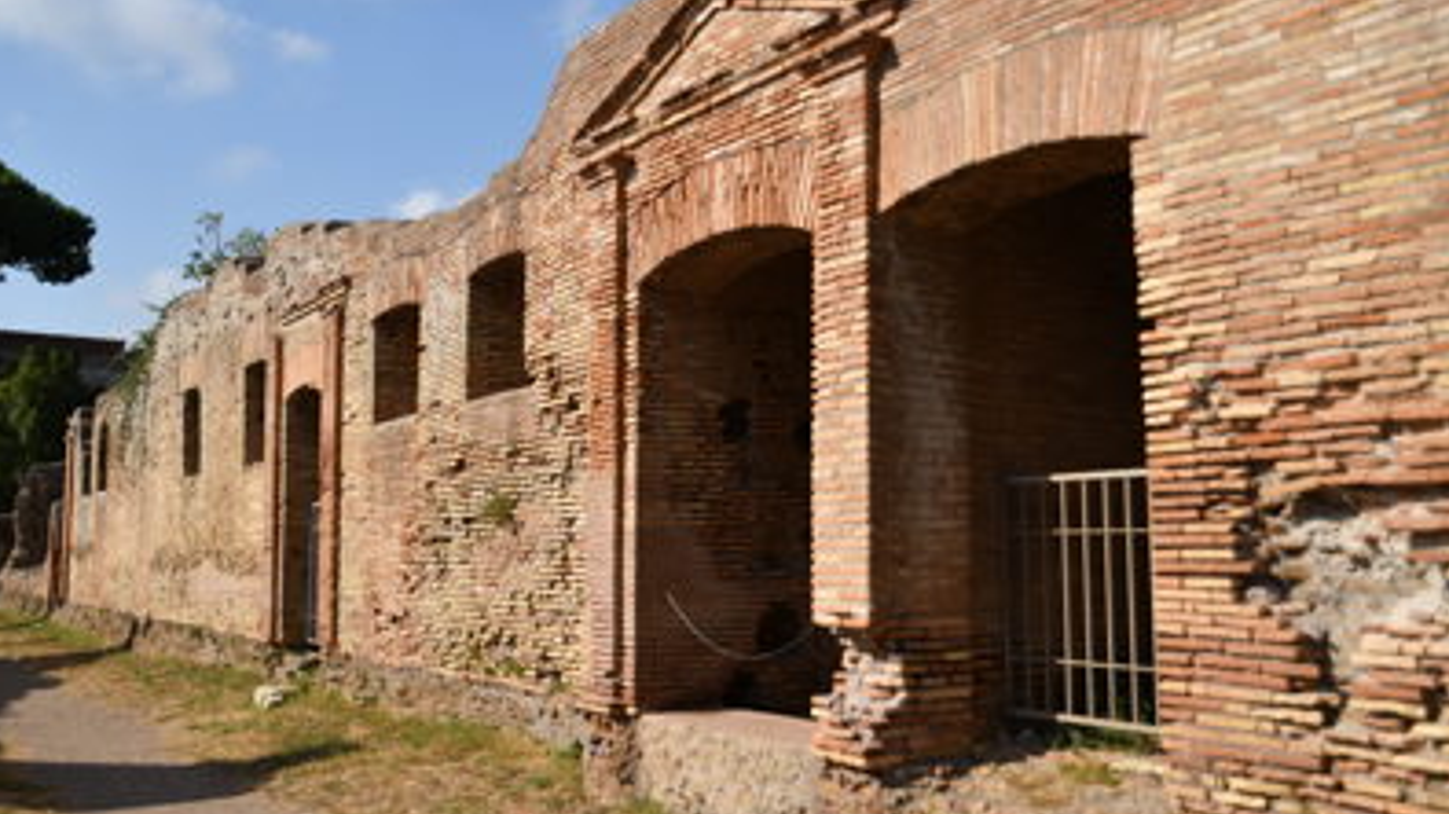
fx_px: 1344
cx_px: 723
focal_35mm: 35
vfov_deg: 33.7
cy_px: 365
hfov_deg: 56.6
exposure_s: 1/2000
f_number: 3.5
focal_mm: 22
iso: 100
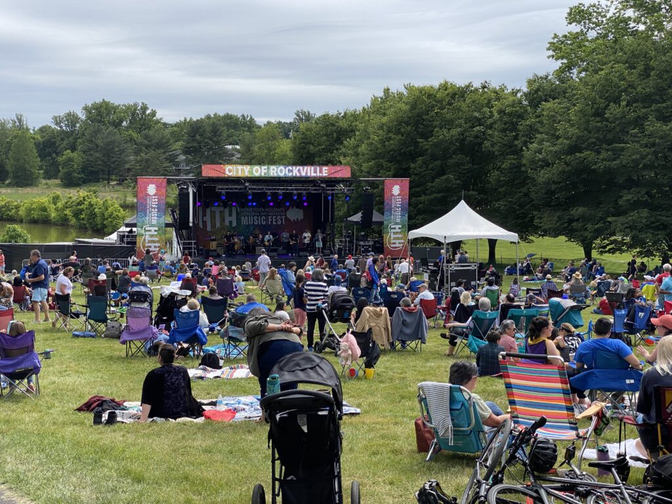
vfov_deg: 28.0
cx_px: 336
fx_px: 1009
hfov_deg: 36.8
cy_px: 252
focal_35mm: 52
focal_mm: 6
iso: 20
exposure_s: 1/1845
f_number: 2
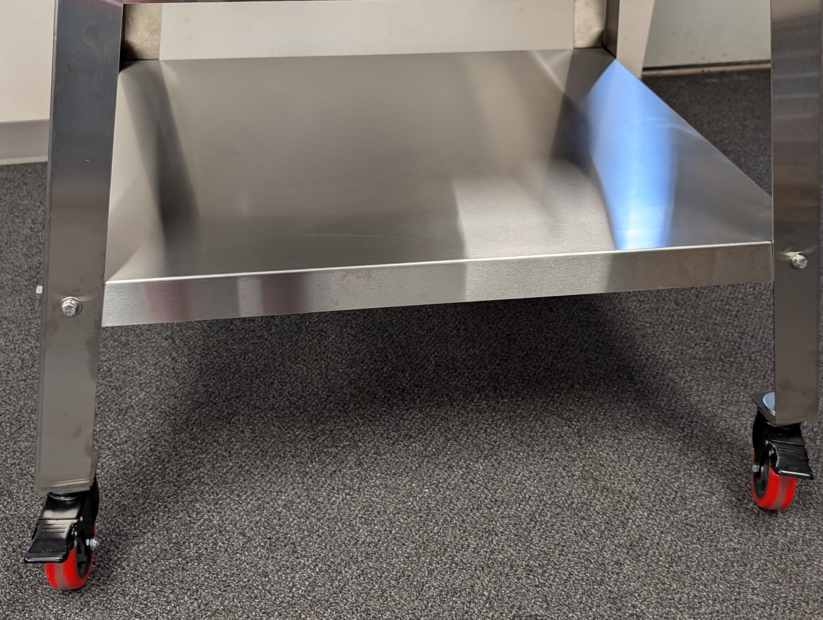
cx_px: 401
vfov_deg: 40.6
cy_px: 254
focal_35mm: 35
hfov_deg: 52.6
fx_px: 833
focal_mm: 6.9
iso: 59
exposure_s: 1/23.8
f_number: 1.68
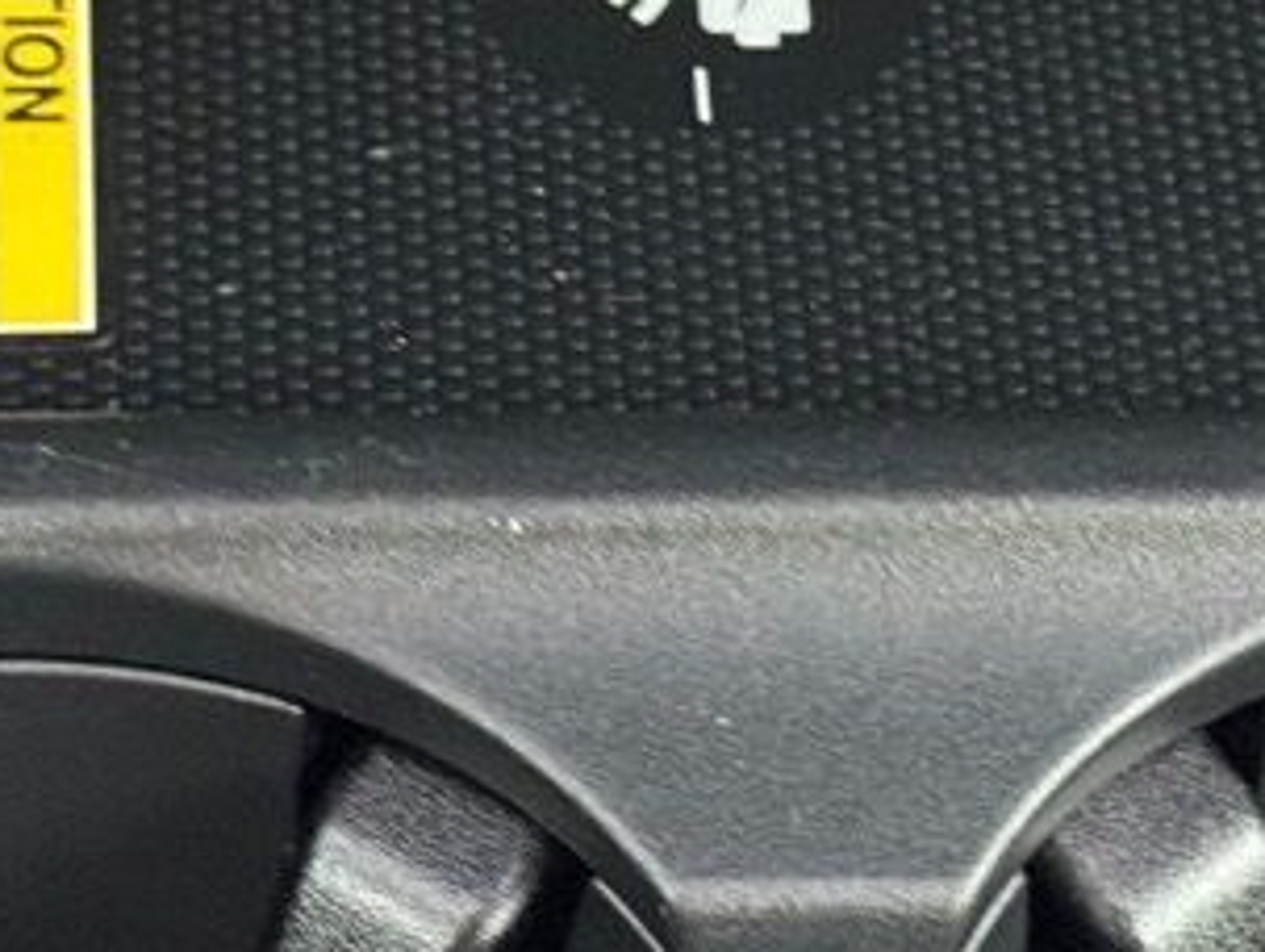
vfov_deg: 9.2
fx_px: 5927
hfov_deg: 12.2
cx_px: 910
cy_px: 322
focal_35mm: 162
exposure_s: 1/26
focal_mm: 6.76
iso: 800
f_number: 1.78
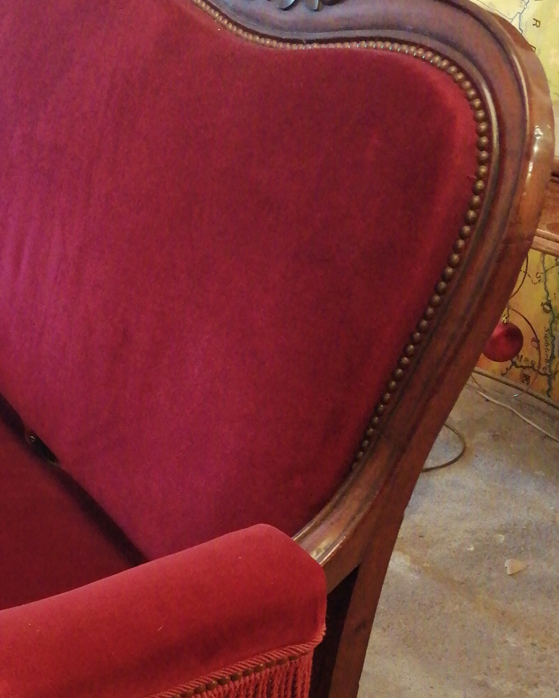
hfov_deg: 27.6
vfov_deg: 34.6
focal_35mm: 53
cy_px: 522
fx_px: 1096
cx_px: 62
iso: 400
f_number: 1.8
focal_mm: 3.62
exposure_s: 1/20
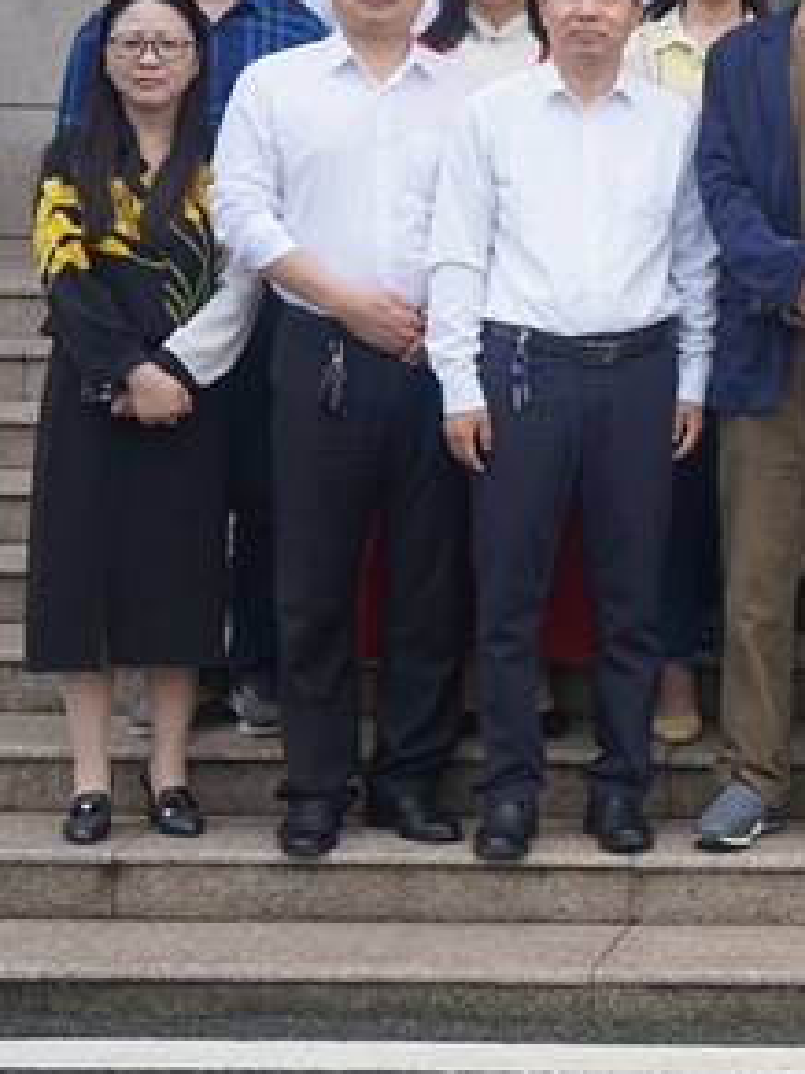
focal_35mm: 103
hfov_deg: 13.2
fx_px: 3196
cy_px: 164
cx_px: 1352
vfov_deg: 18.8
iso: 100
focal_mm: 39
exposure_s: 1/320
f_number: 4.5
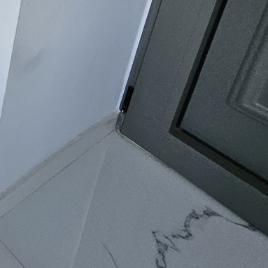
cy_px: -105
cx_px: -211
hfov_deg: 22.1
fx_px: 420
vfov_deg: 27.6
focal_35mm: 48
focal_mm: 1.74
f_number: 2.2
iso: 160
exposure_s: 1/100
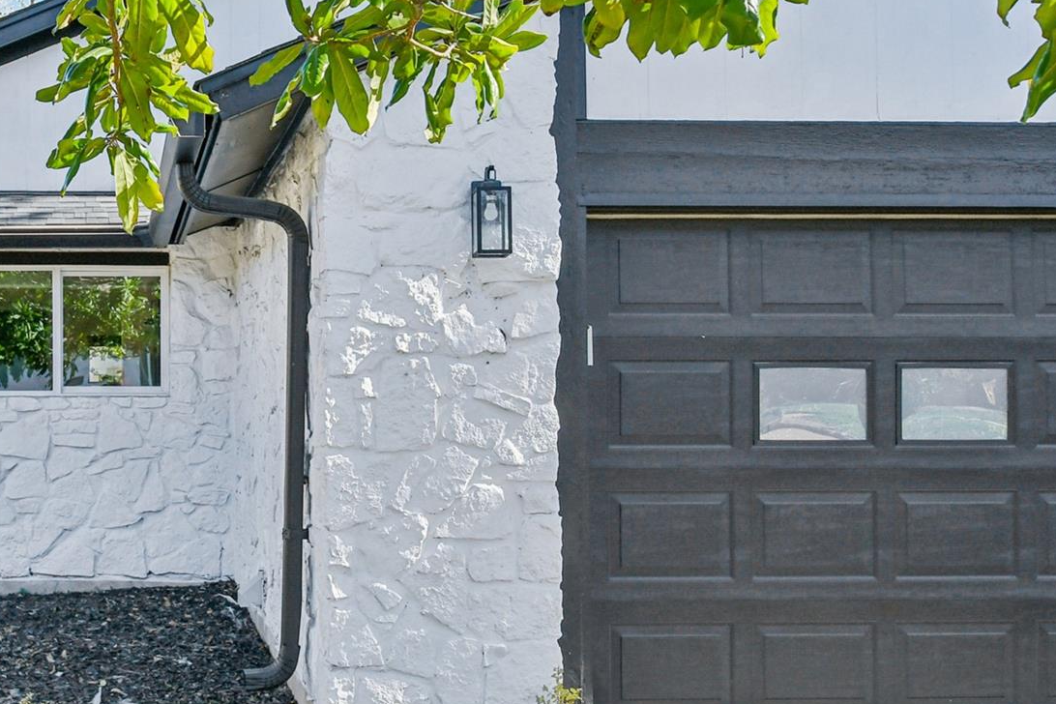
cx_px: 172
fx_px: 1320
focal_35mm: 45
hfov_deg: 41.2
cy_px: 309
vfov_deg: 29.8
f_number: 8
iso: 400
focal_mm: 16
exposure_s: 1/500
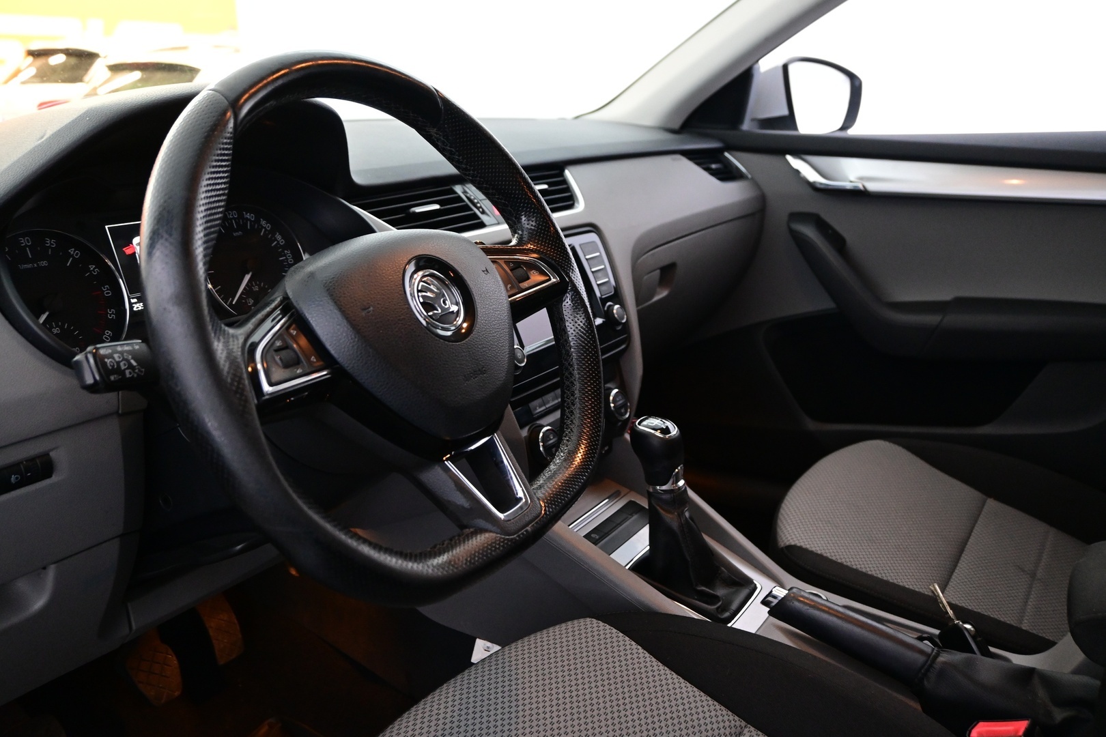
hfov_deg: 60.7
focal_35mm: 31
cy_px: 368
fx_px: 945
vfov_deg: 42.6
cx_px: 553
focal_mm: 20.5
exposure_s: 1/30
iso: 2200
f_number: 3.8
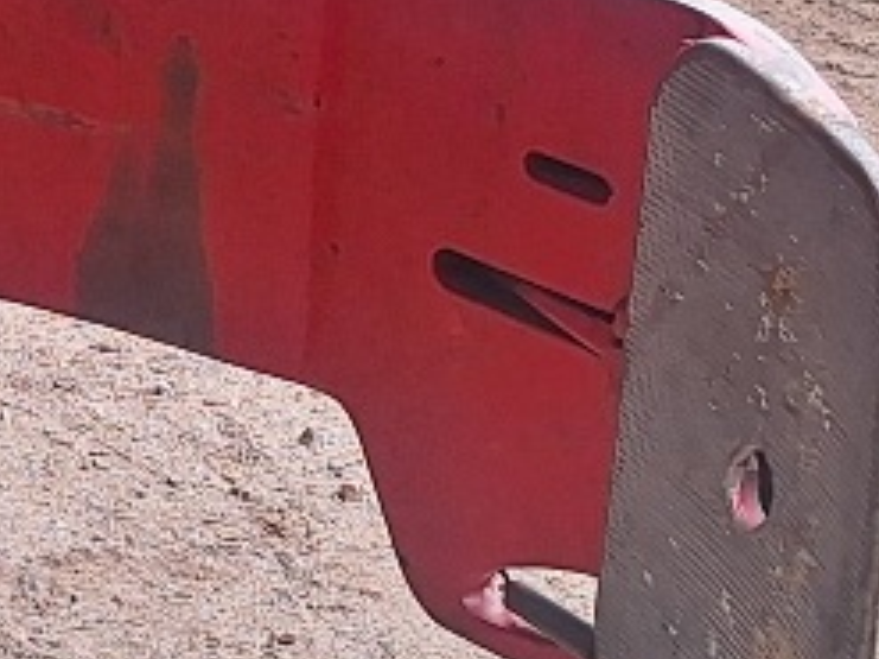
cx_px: -712
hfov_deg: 12.0
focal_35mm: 152
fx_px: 3858
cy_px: -75
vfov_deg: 9.6
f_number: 1.8
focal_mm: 5.54
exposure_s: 1/167
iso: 40
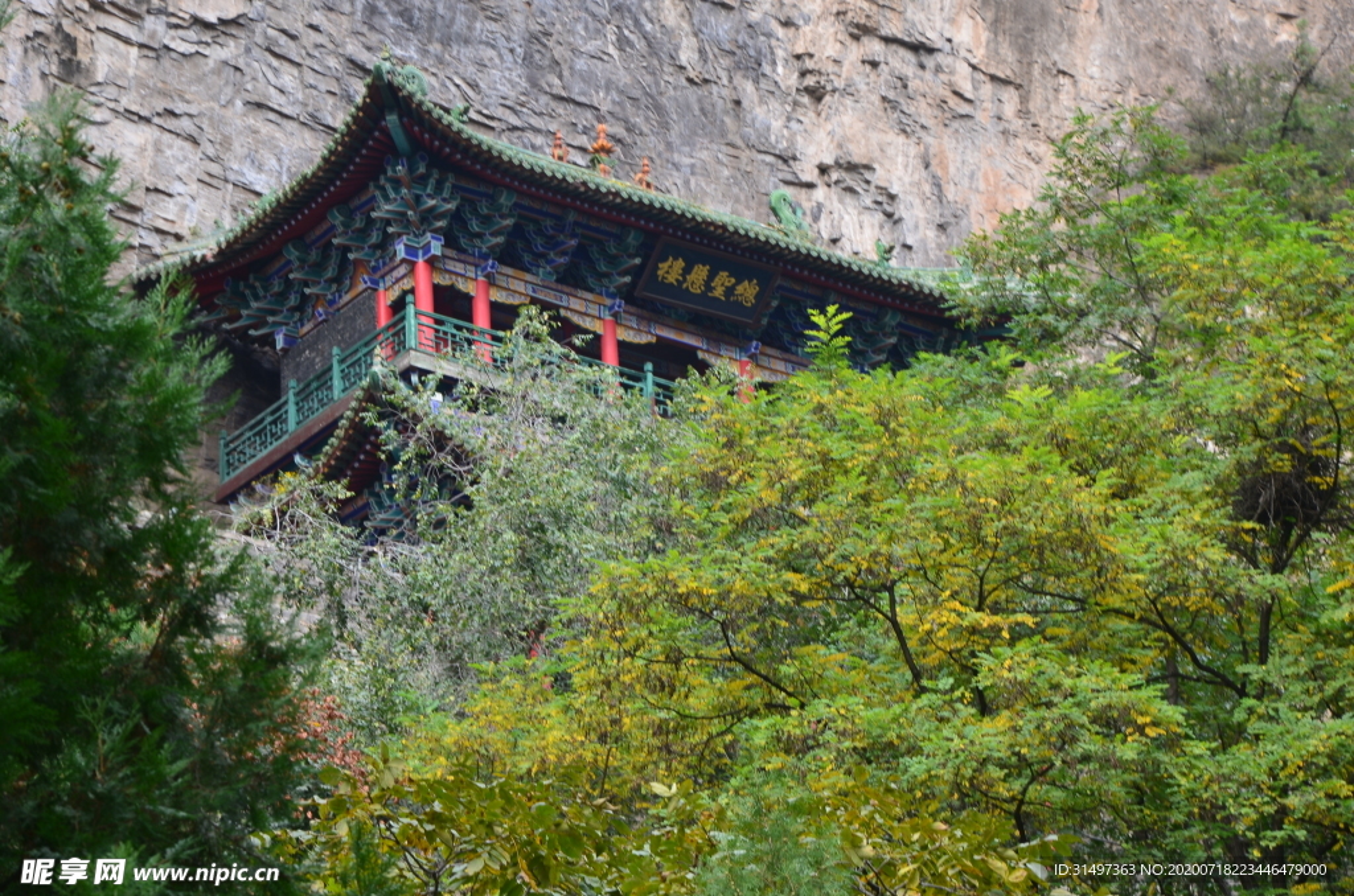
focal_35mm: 158
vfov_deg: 8.7
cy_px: 448
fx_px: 5911
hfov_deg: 13.1
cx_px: 677
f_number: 9
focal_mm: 105
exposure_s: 1/15
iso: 100
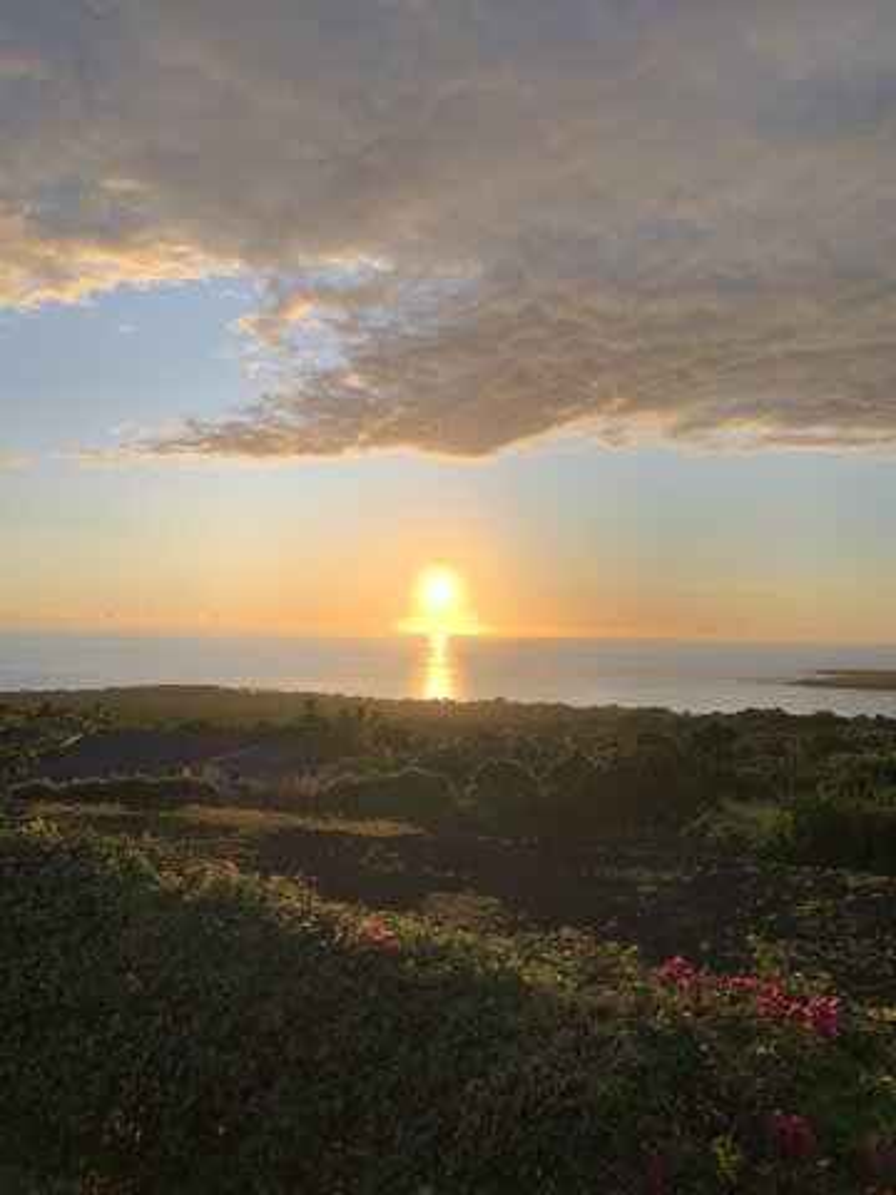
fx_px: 897
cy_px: 598
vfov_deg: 67.3
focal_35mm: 26
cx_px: 448
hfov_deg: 53.1
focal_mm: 4.25
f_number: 1.8
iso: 25
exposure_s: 1/1661
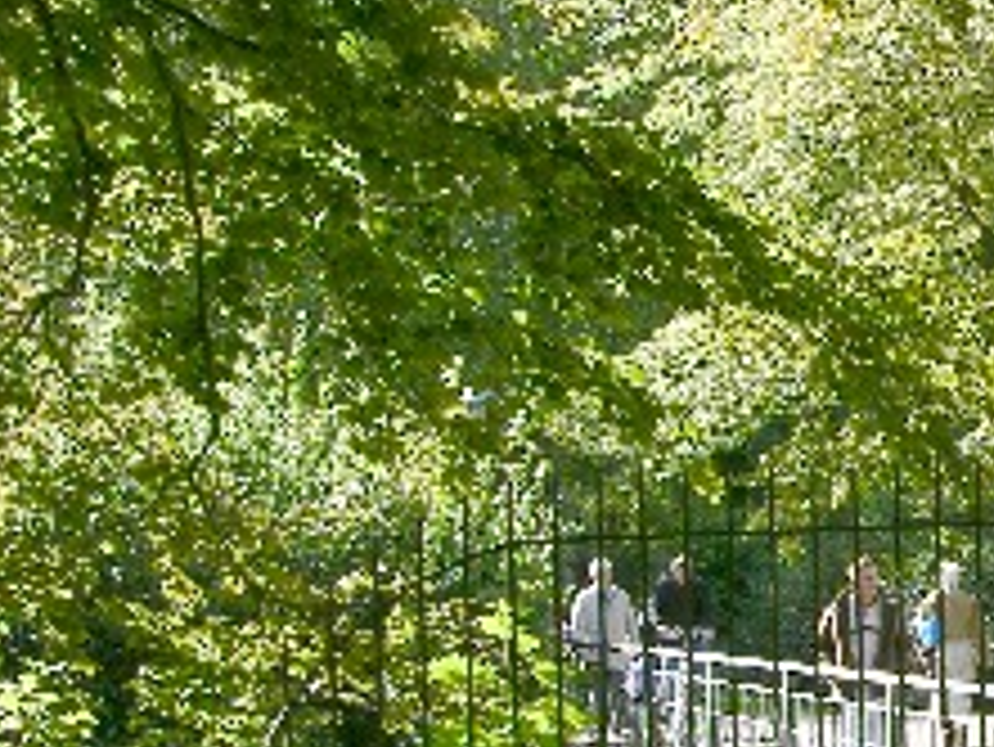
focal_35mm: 98
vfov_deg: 15.0
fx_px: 2816
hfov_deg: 18.4
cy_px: 610
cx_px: 1363
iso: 50
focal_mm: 8.9
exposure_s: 1/64.9
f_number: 5.6
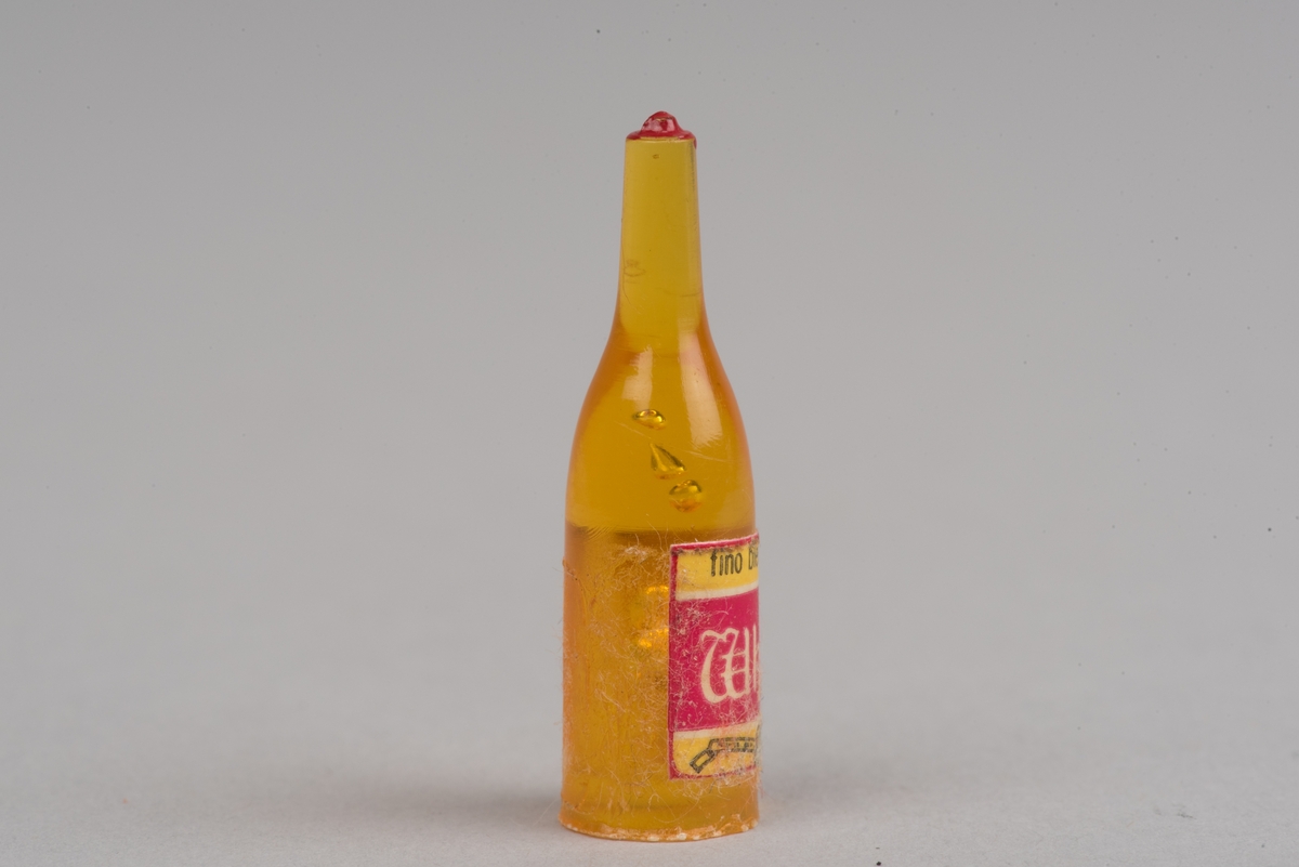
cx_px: 650
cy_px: 434
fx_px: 3790
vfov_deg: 13.1
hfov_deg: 19.4
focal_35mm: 105
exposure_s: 1/160
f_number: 25
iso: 400
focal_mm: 105
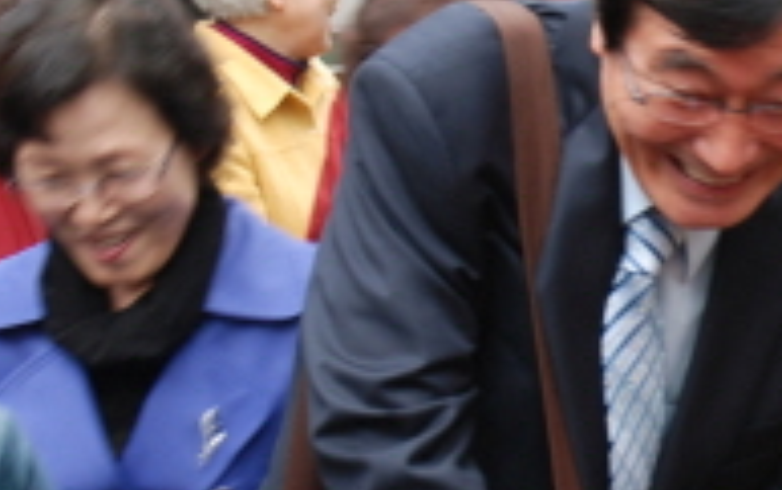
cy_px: 362
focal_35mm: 154
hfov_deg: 12.9
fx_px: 3283
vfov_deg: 8.5
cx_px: 1135
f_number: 6.3
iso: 200
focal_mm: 27
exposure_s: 1/30
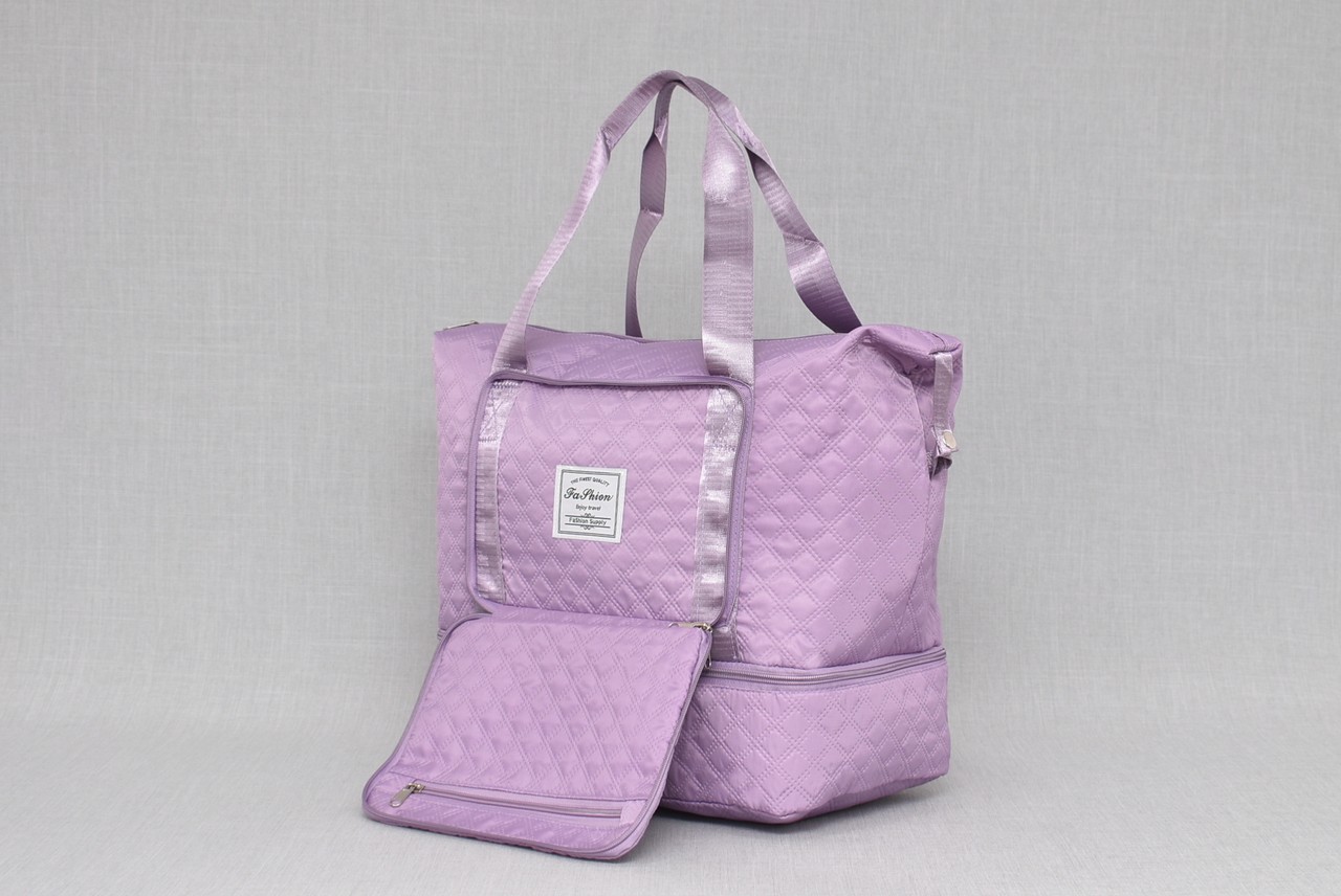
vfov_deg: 26.5
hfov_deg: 38.8
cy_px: 448
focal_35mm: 51
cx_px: 670
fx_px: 1901
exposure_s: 1/60
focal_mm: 34
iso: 100
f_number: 5.6
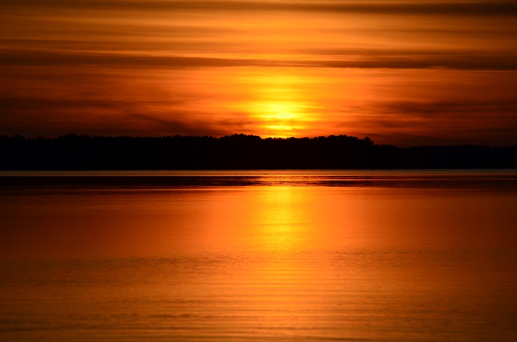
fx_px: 3546
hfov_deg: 8.3
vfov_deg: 5.5
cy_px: 171
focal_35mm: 248
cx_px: 258
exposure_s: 1/8000
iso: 250
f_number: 5
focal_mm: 165
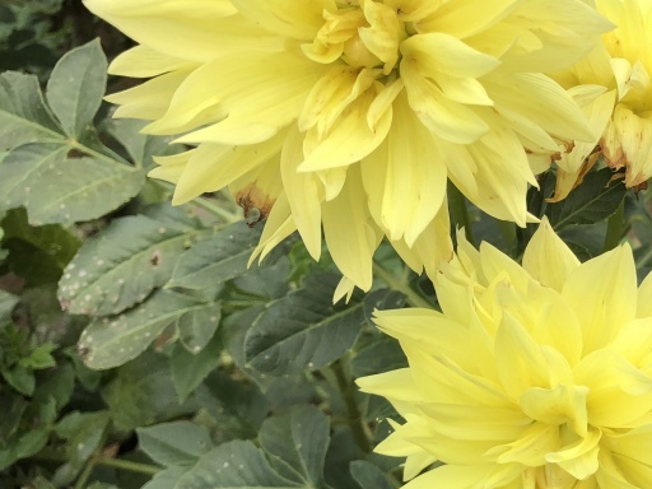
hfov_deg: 32.0
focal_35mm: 56
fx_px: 1055
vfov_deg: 26.1
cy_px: 253
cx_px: 633
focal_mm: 3.99
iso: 20
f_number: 1.8
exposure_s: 1/1656
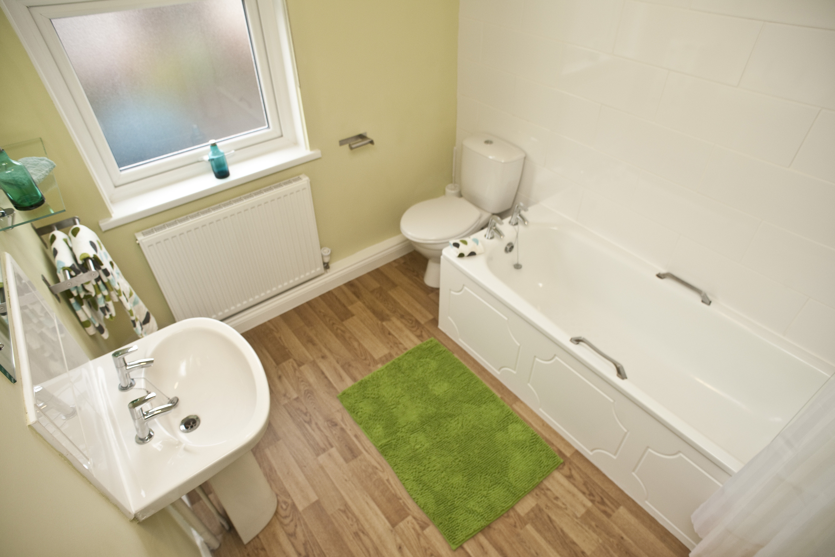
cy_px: 278
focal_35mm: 20
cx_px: 418
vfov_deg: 61.9
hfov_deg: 84.0
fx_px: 464
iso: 400
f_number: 4.5
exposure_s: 1/40
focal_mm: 20
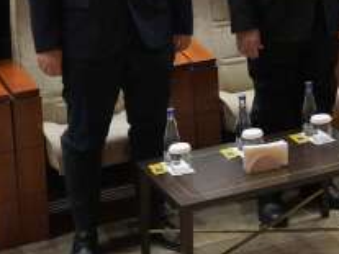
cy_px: -84
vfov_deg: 11.3
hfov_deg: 14.6
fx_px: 1243
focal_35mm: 127
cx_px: 480
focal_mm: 39
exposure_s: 1/160
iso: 12800
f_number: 4
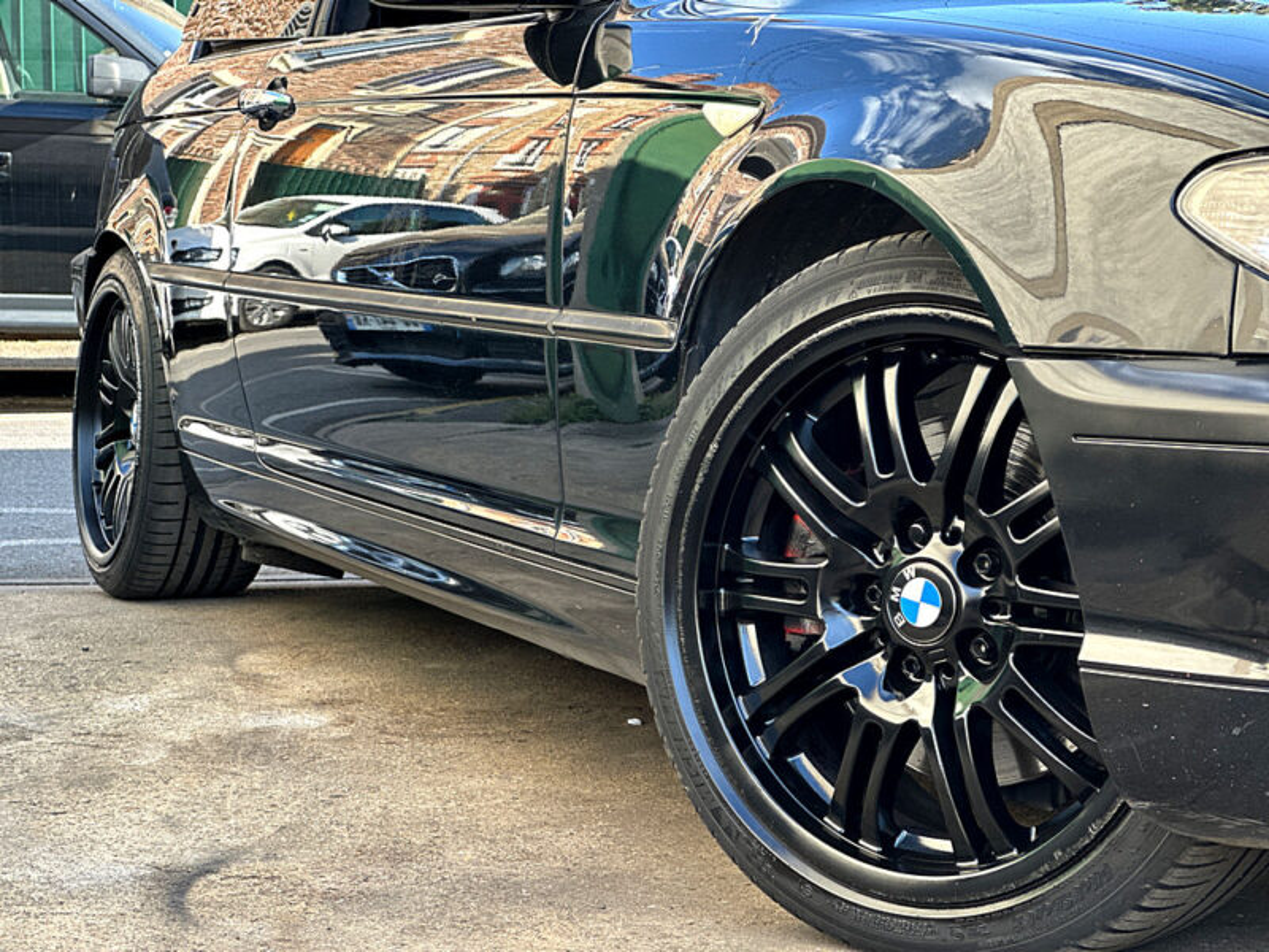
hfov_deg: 25.3
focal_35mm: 77
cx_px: 634
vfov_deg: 19.1
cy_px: 476
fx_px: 2823
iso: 64
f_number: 2.8
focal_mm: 9
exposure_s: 1/121
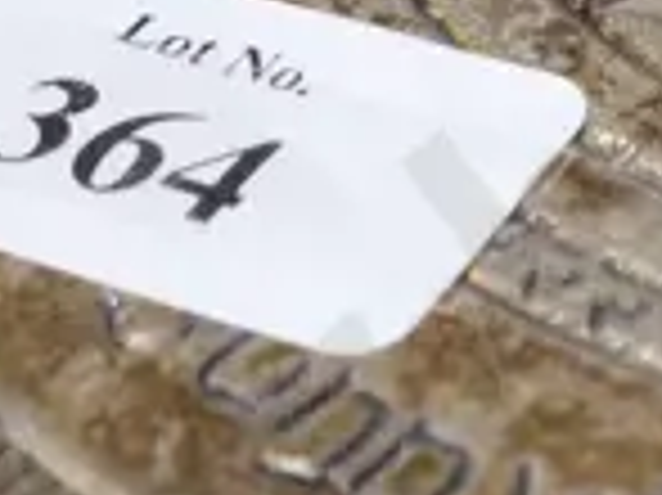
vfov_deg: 5.8
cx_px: 1500
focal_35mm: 251
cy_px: -430
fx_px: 4796
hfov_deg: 7.5
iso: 500
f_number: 4
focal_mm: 18
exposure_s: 1/60
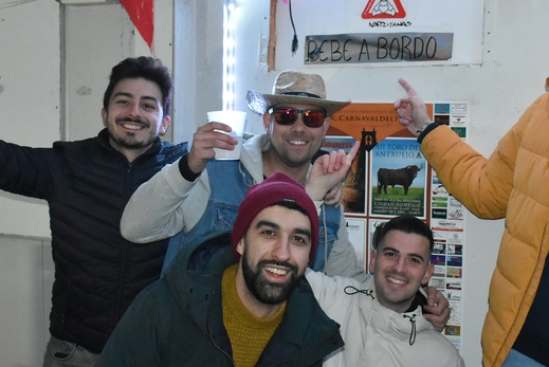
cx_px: 351
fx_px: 914
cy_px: 183
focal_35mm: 60
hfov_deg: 33.2
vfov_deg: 22.7
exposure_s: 1/60
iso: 5600
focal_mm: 23
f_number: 3.8
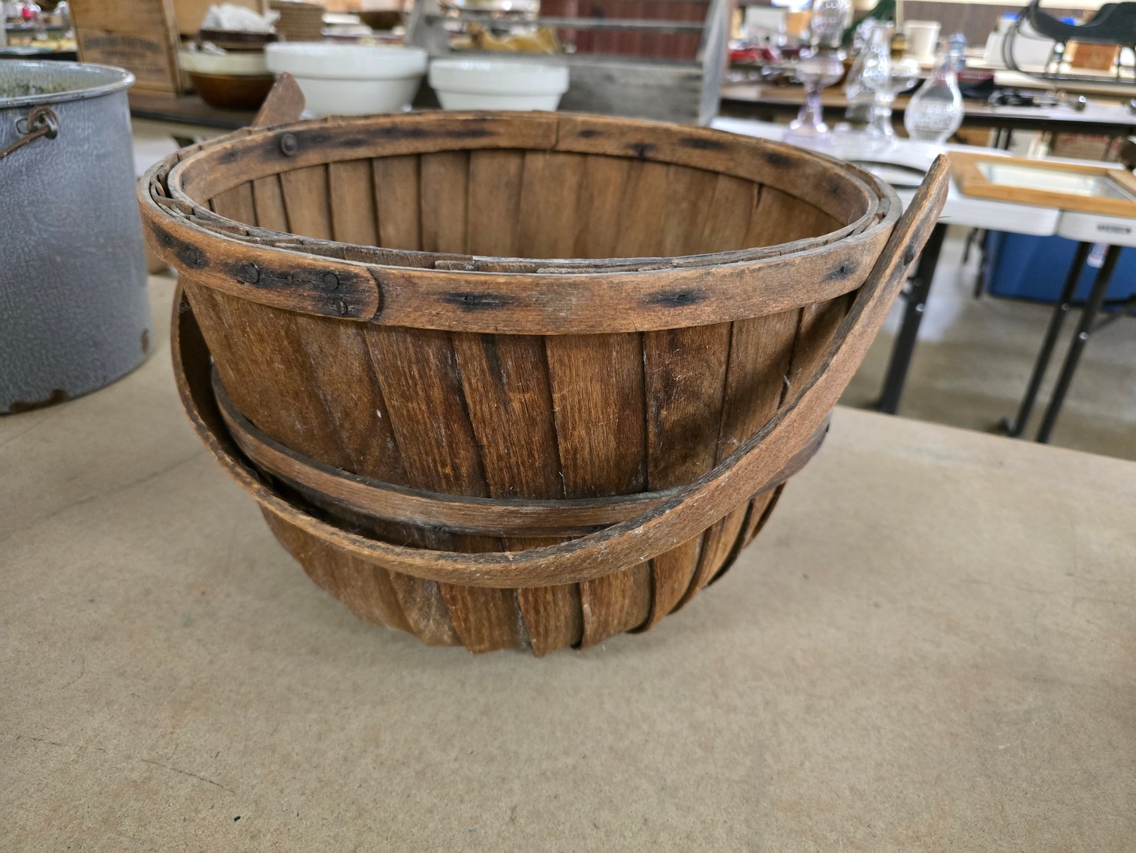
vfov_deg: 58.9
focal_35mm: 23
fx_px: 755
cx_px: 568
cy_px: 426
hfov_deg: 73.9
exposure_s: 1/60
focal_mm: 6.3
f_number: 1.7
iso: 1250
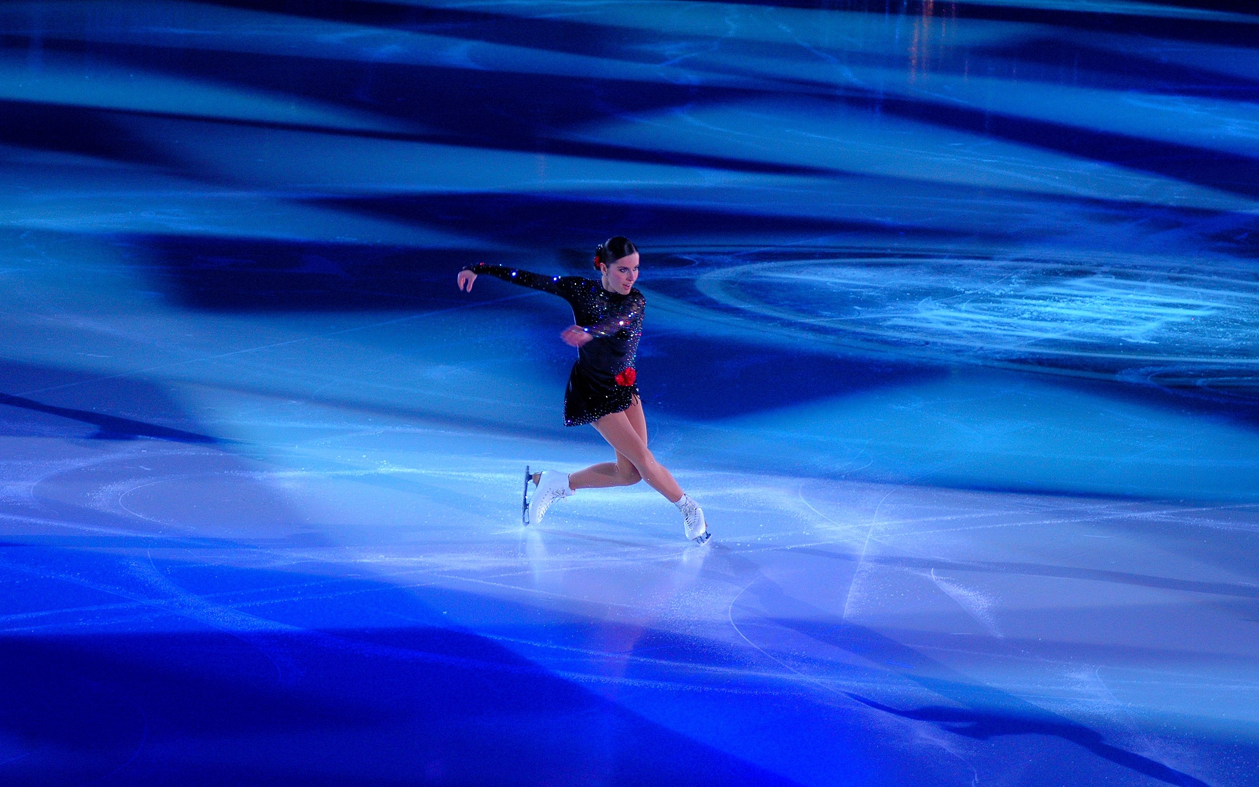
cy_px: 402
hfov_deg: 10.2
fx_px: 7086
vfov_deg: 6.4
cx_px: 629
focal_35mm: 207
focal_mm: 135
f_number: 5
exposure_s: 1/125
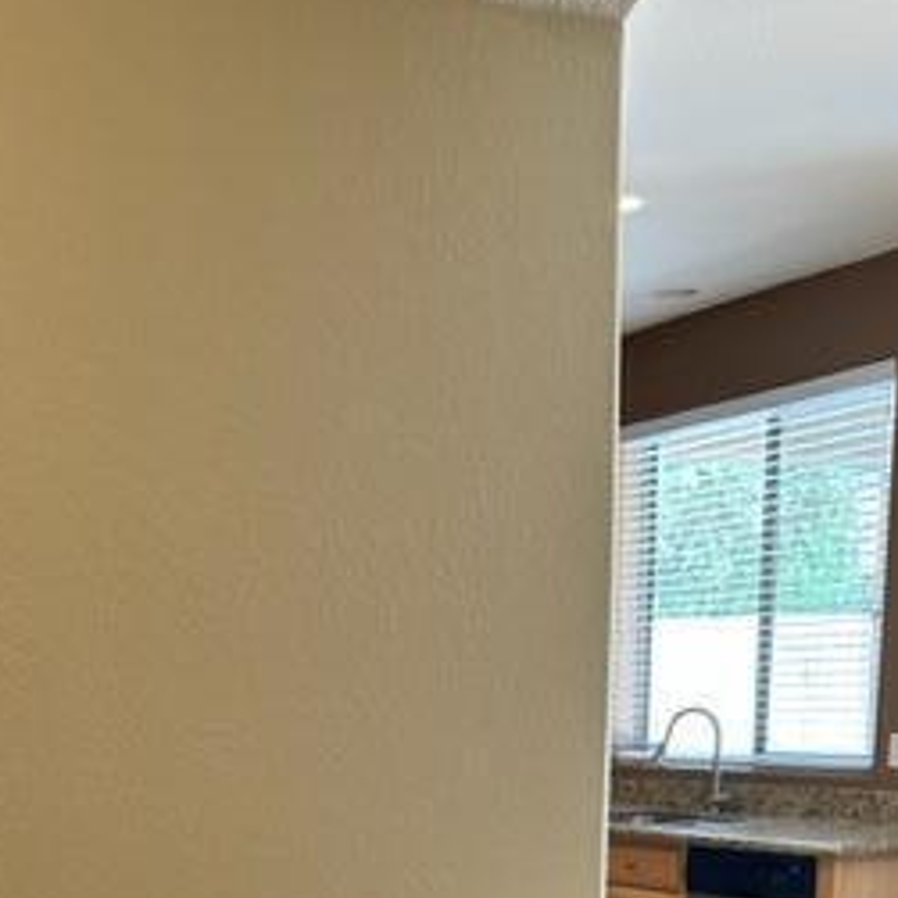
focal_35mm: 54
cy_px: 1120
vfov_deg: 27.3
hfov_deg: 31.2
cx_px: 261
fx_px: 1585
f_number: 1.78
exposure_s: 1/120
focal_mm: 6.86
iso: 200
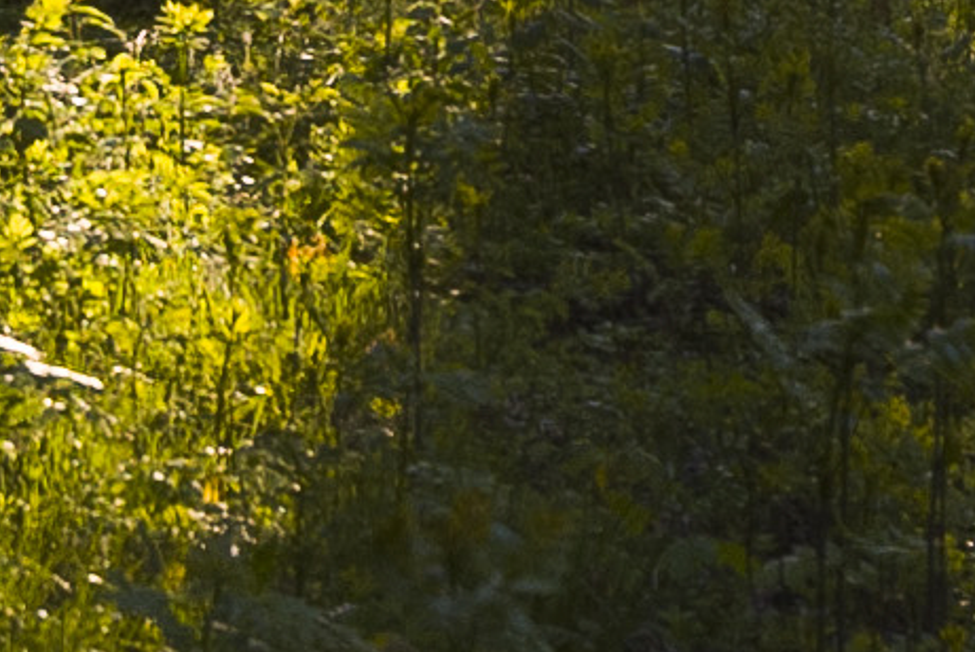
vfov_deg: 2.9
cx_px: -660
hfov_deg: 4.4
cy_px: -648
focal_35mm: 469
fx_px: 12710
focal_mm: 48
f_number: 4.8
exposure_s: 1/90
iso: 200
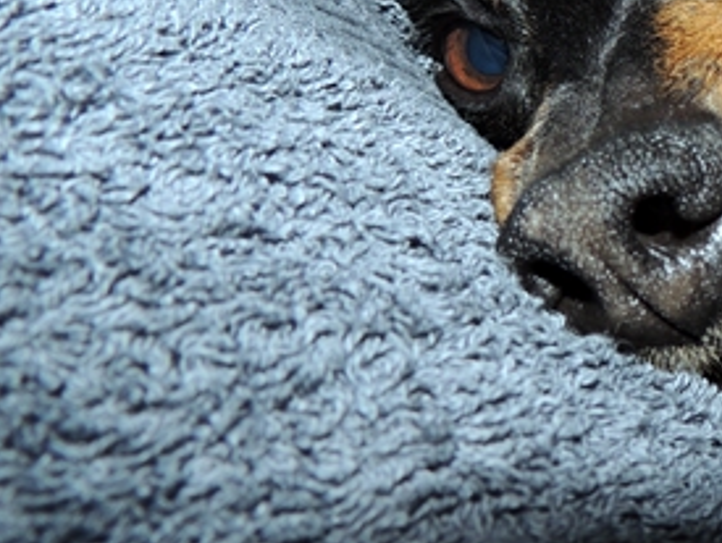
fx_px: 1274
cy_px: 80
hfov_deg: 27.6
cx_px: 880
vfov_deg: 23.6
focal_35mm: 61
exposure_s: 1/30
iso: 110
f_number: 3
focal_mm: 4.3
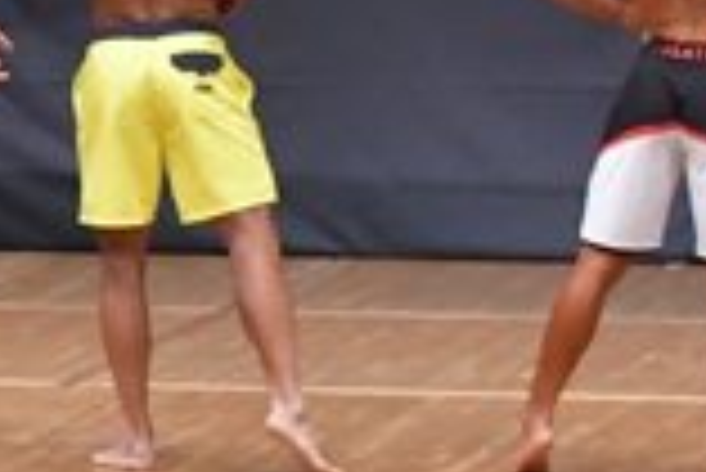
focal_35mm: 503
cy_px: 207
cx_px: -151
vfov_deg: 2.7
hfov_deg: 4.1
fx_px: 9873
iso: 6400
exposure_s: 1/400
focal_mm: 68
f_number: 5.6
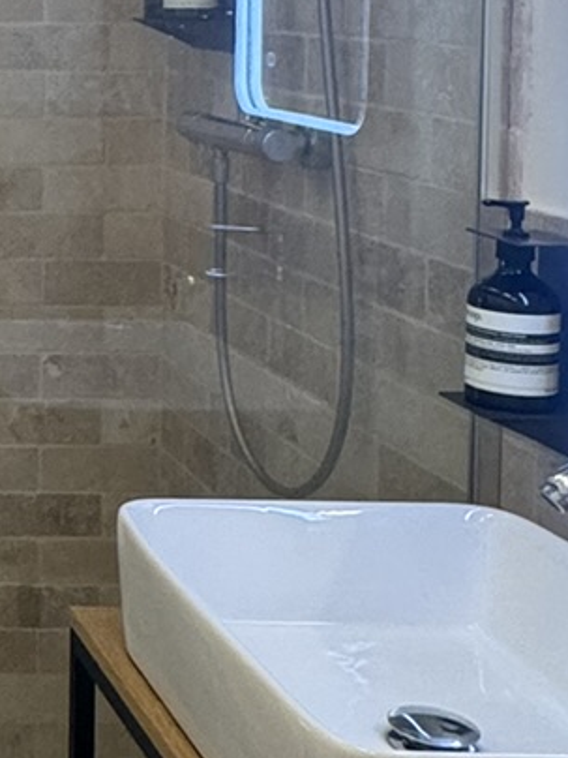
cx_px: -452
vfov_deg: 26.4
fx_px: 1553
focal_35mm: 71
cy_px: 69
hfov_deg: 17.1
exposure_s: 1/50
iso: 200
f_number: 2.2
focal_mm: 2.22
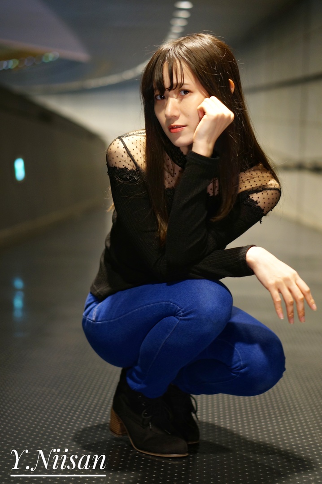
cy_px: 242
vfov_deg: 27.0
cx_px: 161
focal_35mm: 75
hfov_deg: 18.1
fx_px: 1008
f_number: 1.8
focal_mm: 50
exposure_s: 1/30
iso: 400
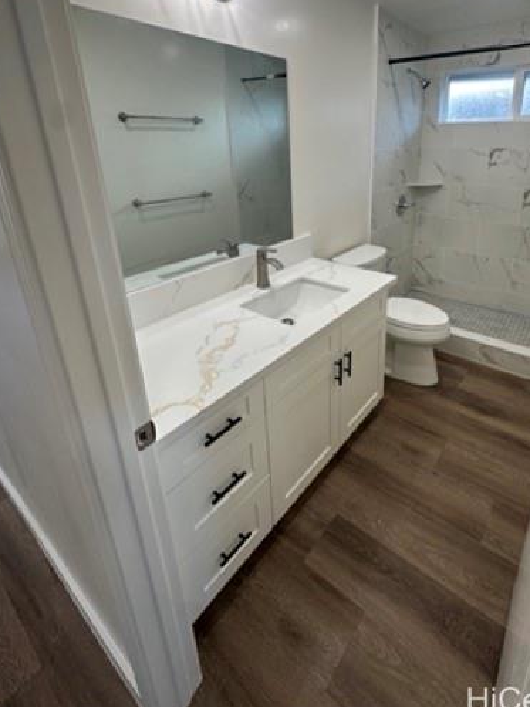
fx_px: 368
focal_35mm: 18
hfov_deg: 70.4
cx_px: 331
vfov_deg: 85.8
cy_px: 258
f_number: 2.2
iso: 80
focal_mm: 2.22
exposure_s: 1/120
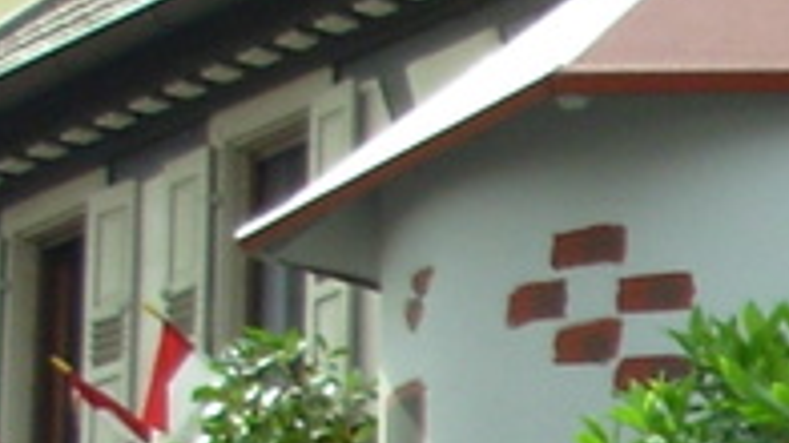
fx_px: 5290
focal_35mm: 253
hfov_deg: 8.0
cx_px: 1723
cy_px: 1043
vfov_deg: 4.7
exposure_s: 1/384
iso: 50
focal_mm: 6.3
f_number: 2.9
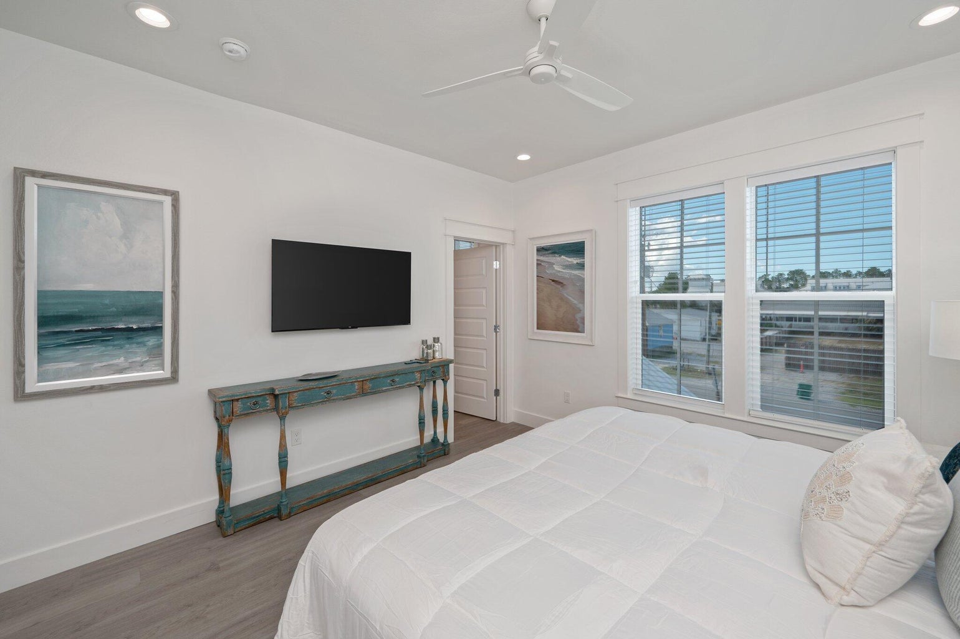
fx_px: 373
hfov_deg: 104.3
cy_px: 320
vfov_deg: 81.1
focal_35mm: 14
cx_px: 480
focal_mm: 14
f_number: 9
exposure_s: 1/50
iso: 160
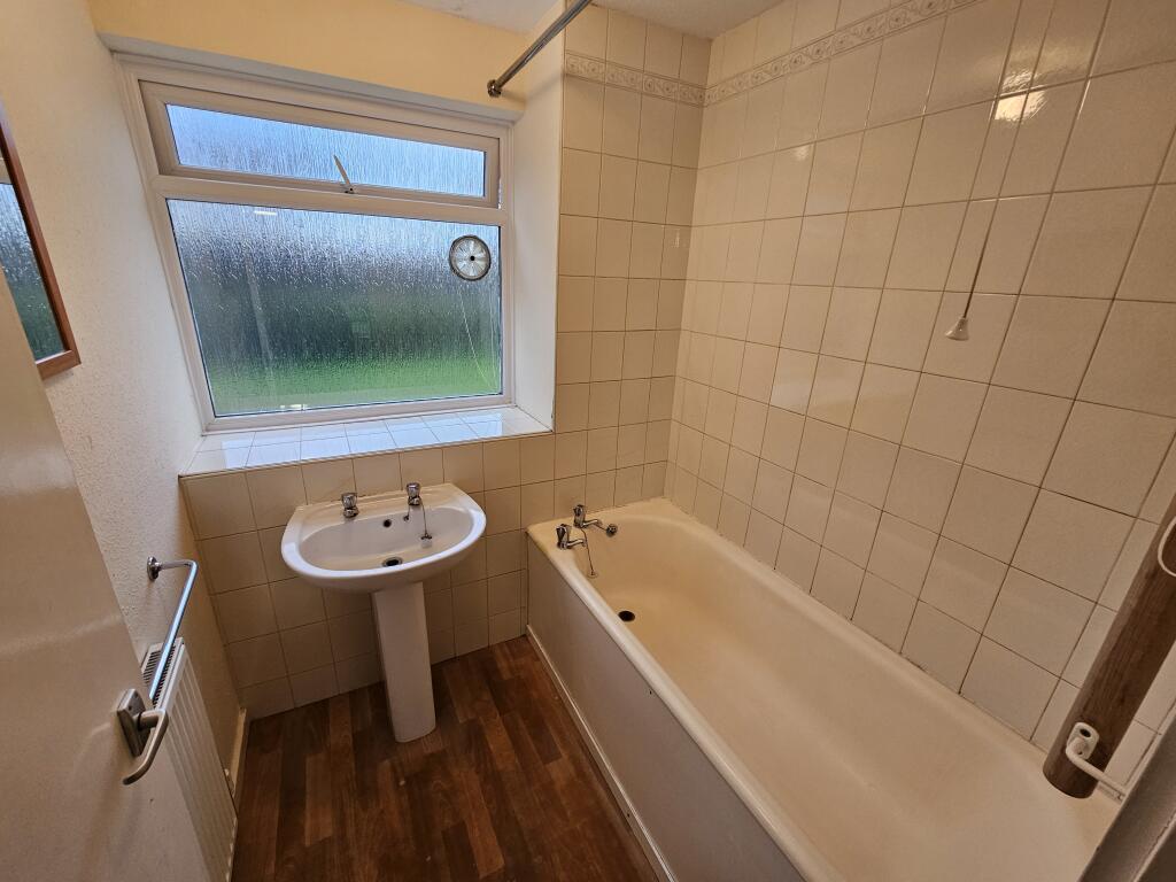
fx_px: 442
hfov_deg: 106.2
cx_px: 588
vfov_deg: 89.9
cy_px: 441
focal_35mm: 13
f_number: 2.2
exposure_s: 1/50
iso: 160
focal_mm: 2.2
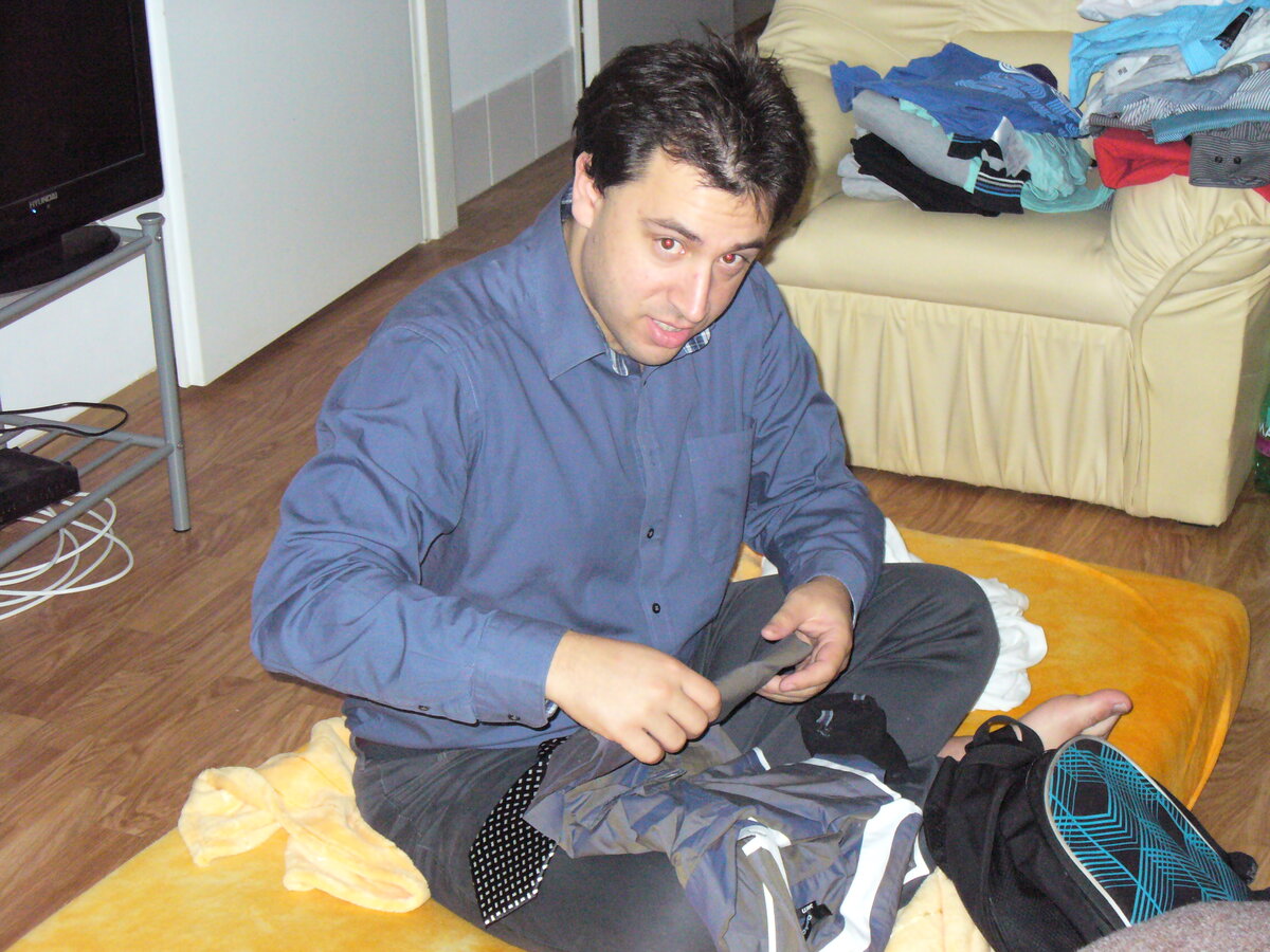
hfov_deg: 32.2
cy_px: 476
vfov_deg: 24.4
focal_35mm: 60
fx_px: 2201
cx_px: 635
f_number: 3.1
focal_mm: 9.9
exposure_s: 1/30
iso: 400
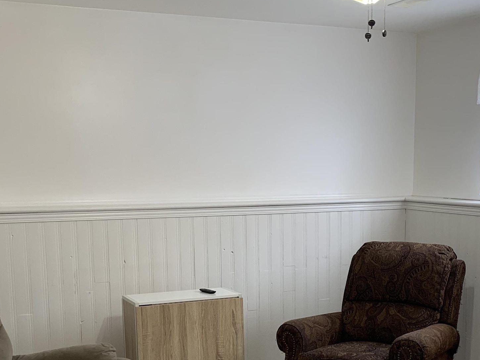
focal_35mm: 55
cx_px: 312
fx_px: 763
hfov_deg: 34.7
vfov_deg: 25.9
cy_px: 302
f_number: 1.8
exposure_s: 1/60
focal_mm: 4.25
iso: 64
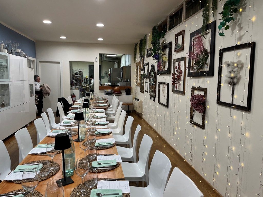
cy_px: 98
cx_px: 132
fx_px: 198
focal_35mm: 26
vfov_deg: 53.1
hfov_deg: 67.3
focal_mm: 5.1
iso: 100
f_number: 1.6
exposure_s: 1/100
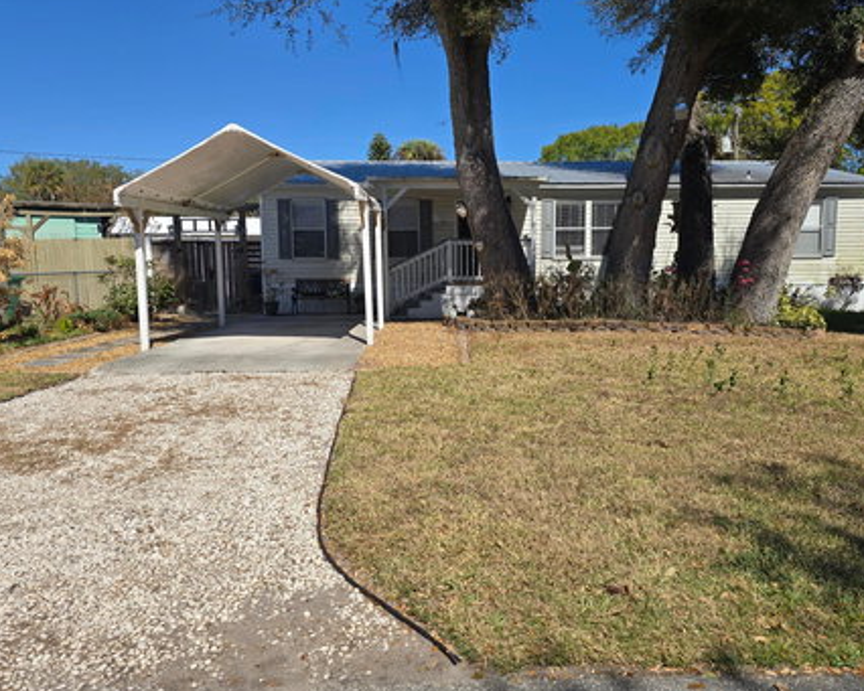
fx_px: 691
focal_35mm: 27
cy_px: 347
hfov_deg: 63.9
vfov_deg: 53.2
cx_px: 471
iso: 12
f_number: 1.7
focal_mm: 6.3
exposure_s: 1/1096
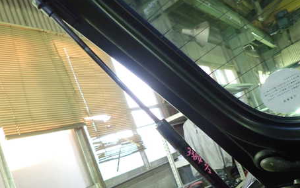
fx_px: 286
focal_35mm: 35
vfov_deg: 35.8
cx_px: 176
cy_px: 130
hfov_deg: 55.0
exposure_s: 1/30
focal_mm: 4.5
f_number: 2
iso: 640
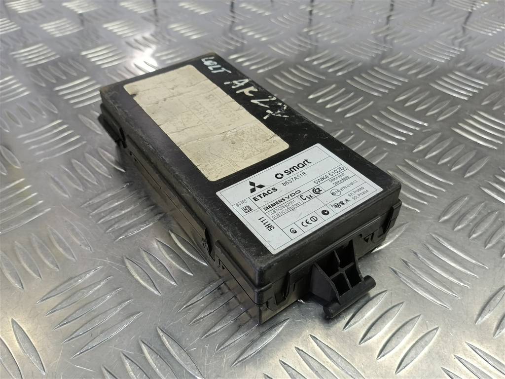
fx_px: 394
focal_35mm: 27
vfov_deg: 51.4
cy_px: 190
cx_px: 252
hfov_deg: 65.3
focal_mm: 4.11
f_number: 1.6
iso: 119
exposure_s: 1/50
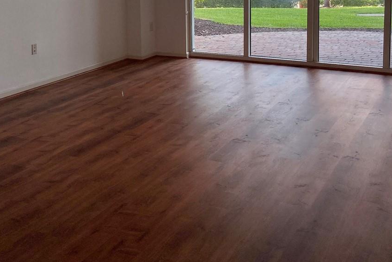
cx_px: 204
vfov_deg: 25.5
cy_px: 18
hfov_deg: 38.9
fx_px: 555
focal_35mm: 51
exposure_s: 1/270
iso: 32
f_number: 1.8
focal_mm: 4.25
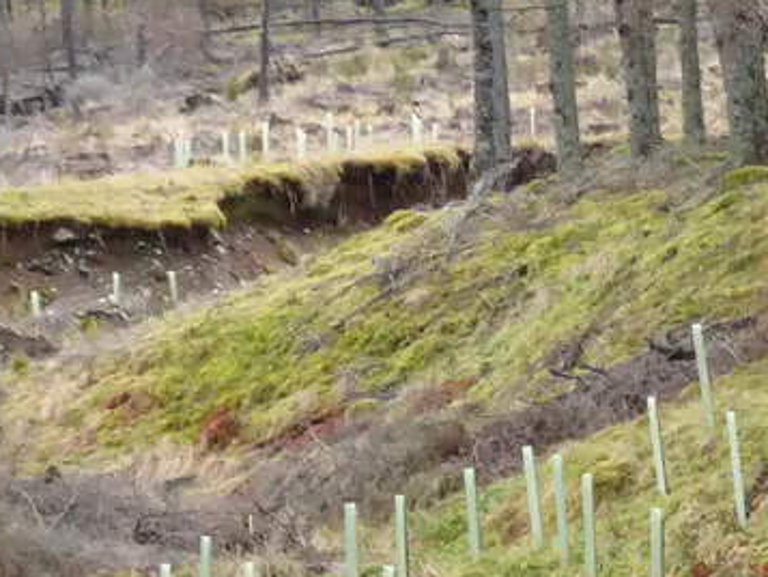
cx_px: 673
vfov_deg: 5.9
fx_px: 5593
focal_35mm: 252
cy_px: 682
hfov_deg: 7.8
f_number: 4.9
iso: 400
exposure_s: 1/60
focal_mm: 16.1
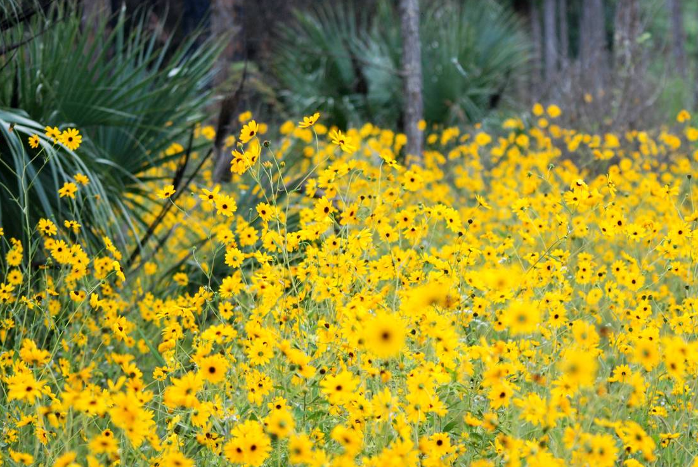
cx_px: 449
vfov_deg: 6.3
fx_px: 4232
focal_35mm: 218
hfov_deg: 9.4
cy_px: 255
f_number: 5
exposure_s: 1/400
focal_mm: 100
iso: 400
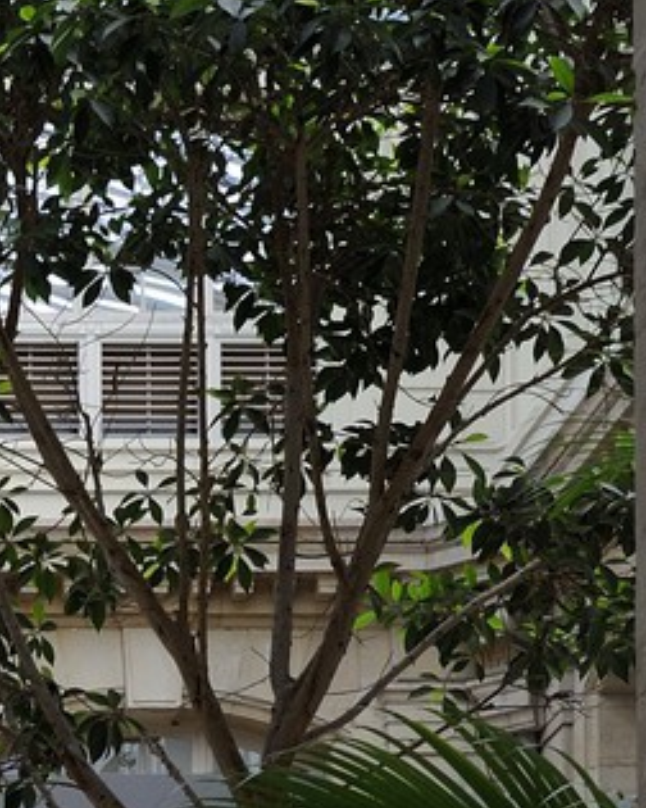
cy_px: 1737
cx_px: -508
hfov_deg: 8.2
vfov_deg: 9.8
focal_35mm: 181
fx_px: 4326
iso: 800
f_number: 5.6
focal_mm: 38
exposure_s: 1/400
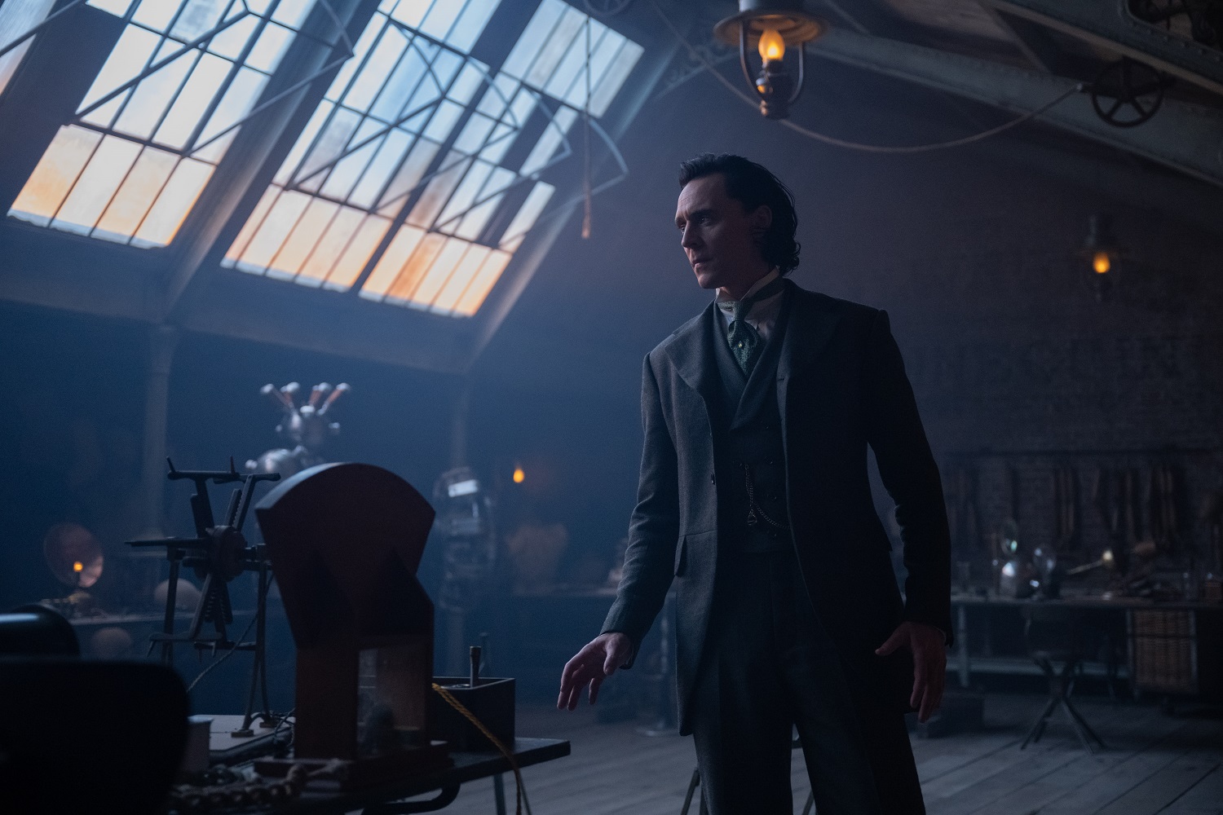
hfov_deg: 40.3
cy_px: 408
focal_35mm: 49
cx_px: 612
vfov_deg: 27.5
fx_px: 1665
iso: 4000
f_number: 2.8
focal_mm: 49
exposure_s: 1/400
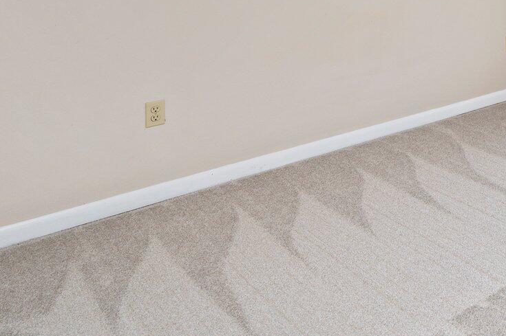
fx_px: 548
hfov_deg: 35.2
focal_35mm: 39
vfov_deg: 29.4
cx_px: 650
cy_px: -67
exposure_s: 1/100
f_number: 9
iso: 320
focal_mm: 14
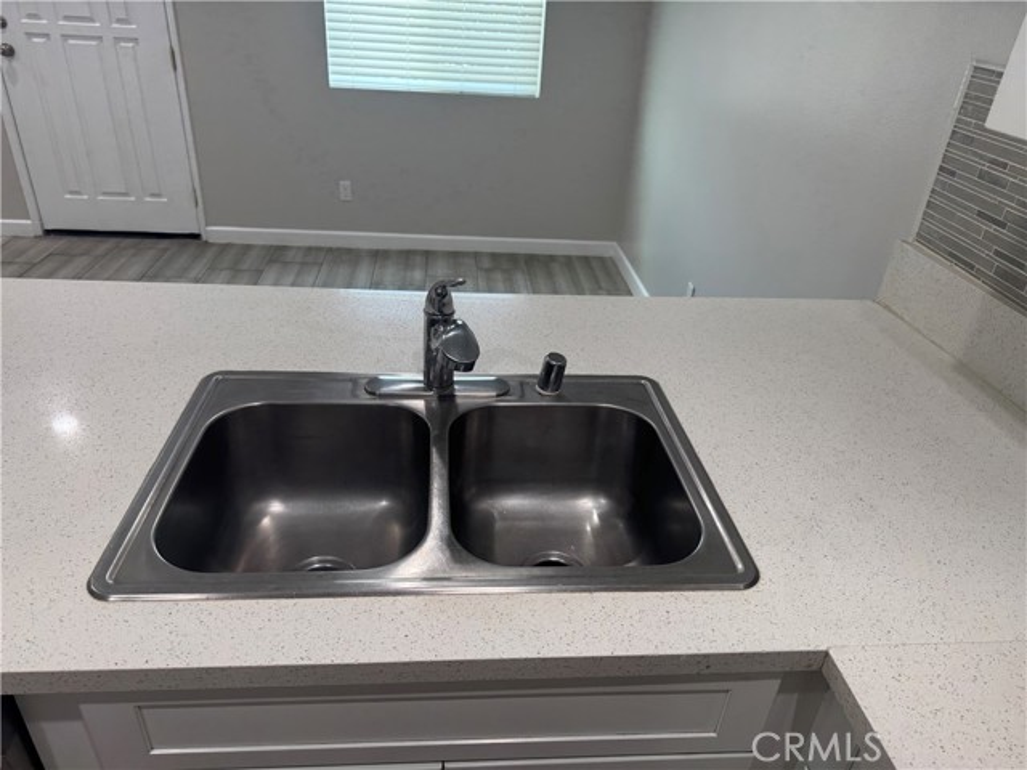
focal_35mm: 24
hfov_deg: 71.6
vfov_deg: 56.8
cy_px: 385
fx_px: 712
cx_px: 514
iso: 160
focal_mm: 6.76
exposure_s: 1/120
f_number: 1.78
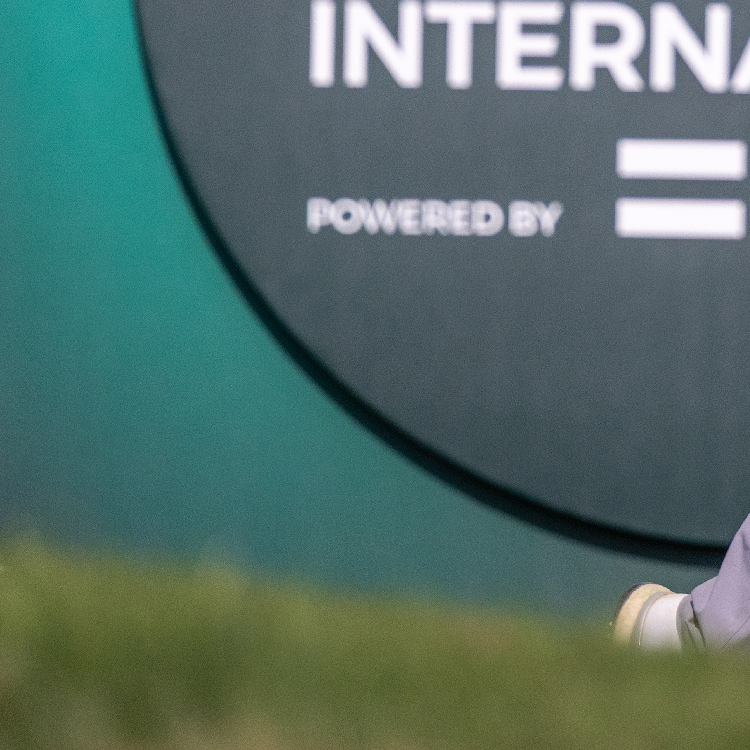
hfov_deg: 2.9
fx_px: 14708
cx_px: 1022
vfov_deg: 2.9
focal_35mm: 600
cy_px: -207
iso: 250
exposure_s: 1/12800
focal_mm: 170
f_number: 2.8
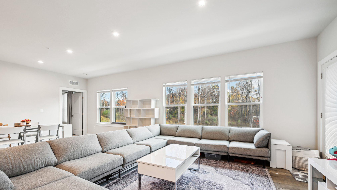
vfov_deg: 70.0
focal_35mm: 15
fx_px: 134
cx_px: 172
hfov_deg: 103.0
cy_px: 112
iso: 160
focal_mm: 14
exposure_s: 1/15
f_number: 8
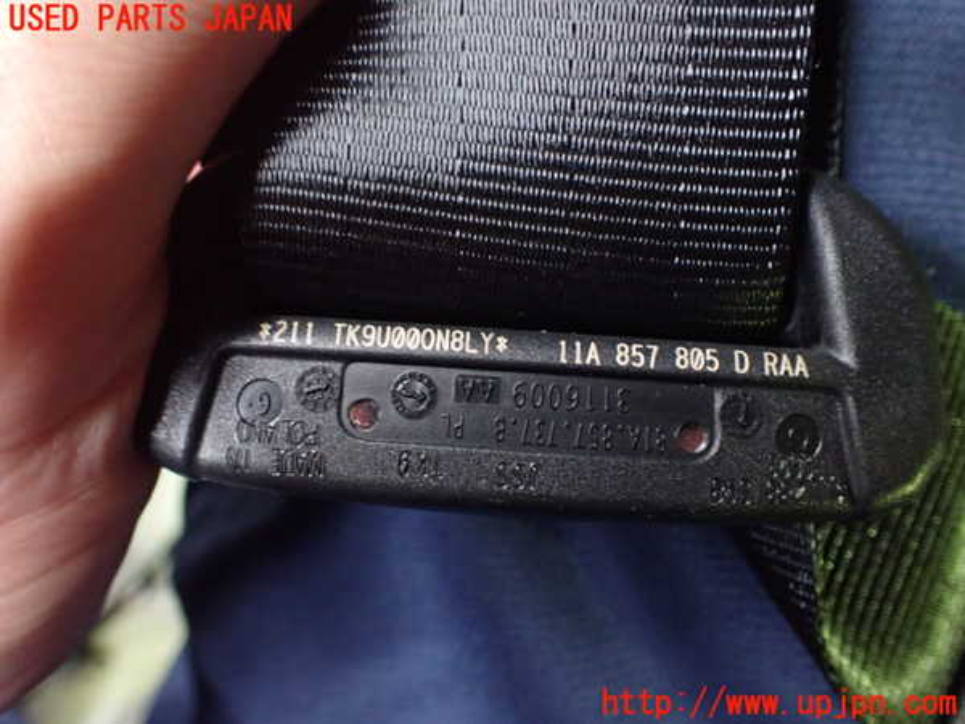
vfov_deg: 46.8
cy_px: 362
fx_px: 836
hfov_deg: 60.0
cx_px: 482
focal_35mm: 30
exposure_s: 1/30
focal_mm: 5.4
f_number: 2.3
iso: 800
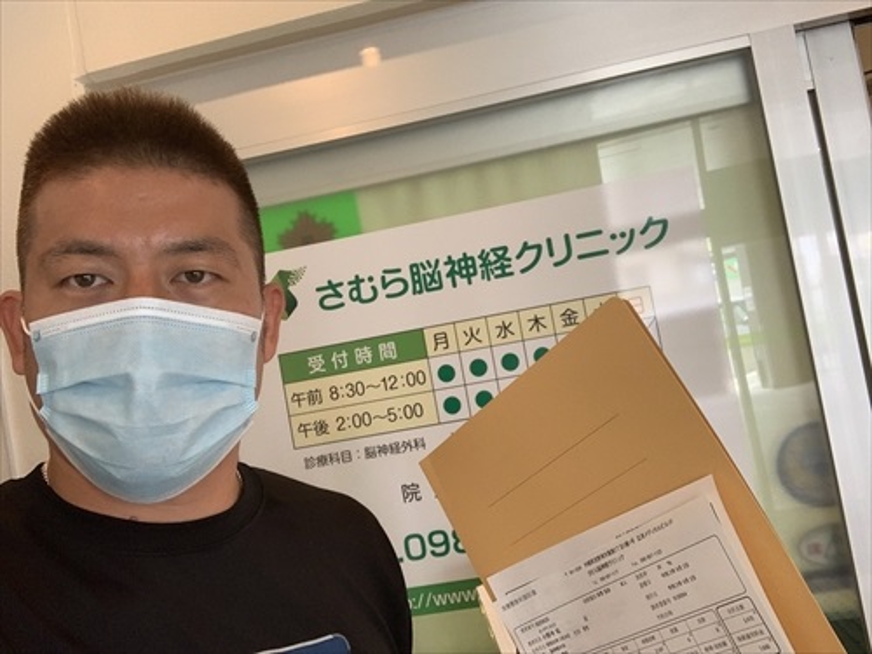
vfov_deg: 44.2
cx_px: 436
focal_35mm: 32
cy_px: 327
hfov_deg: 56.8
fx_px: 806
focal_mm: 2.87
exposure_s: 1/60
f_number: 2.2
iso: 100
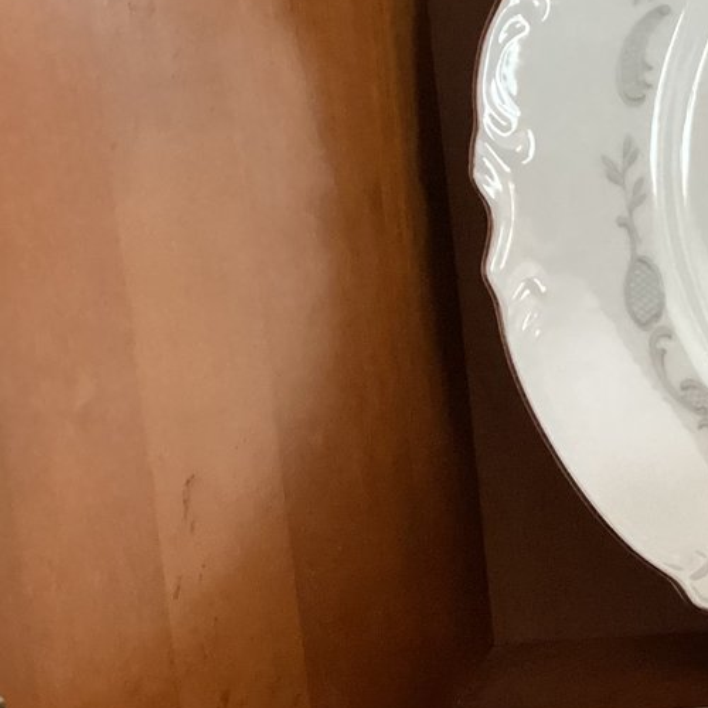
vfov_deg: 20.9
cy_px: 308
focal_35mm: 83
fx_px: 1921
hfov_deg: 18.5
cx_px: 1060
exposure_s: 1/40
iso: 320
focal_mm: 3.3
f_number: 2.4
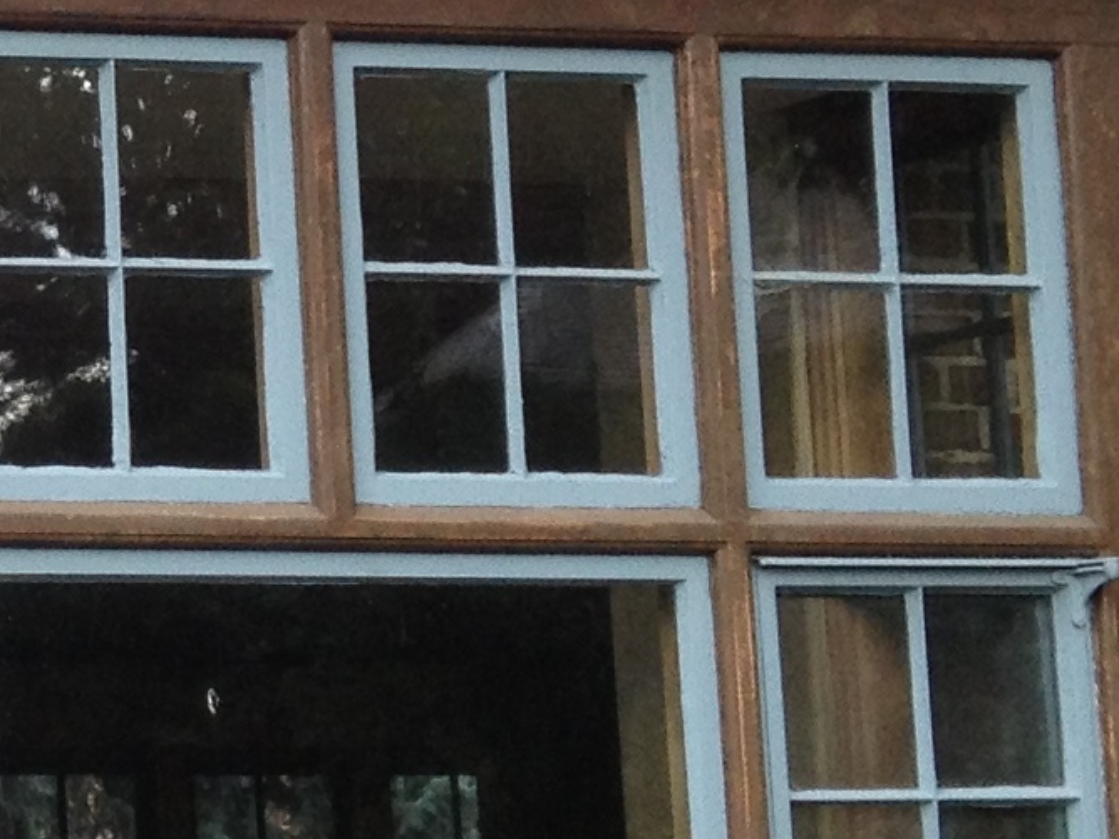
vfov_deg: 8.7
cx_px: -794
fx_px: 5528
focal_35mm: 171
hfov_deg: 10.9
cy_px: 191
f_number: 2.4
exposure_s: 1/120
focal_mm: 4.28
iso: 64
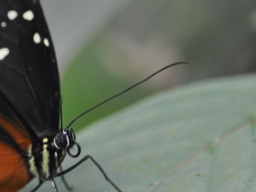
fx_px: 6286
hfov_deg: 2.3
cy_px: 100
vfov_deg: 1.7
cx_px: 39
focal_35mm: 850
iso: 800
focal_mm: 240
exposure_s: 1/160
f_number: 5.3
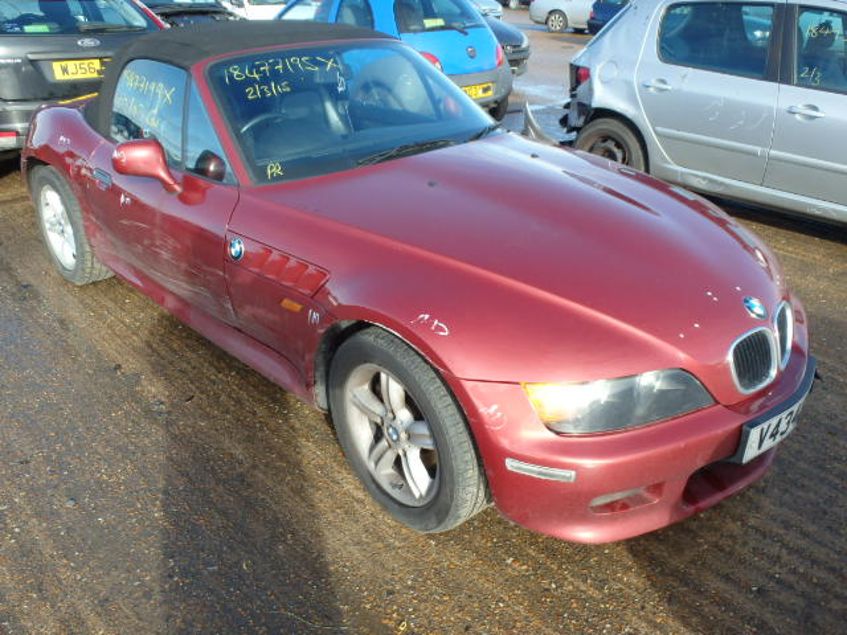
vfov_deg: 49.7
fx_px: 685
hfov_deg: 63.4
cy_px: 318
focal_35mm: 28
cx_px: 424
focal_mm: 5
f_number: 3.9
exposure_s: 1/250
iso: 125
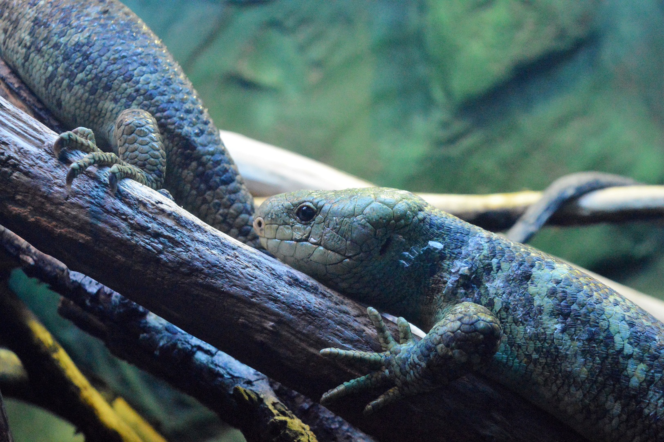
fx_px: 1520
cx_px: 332
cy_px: 221
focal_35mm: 82
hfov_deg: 24.6
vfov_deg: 16.5
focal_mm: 55
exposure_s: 1/400
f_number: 5.6
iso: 6400
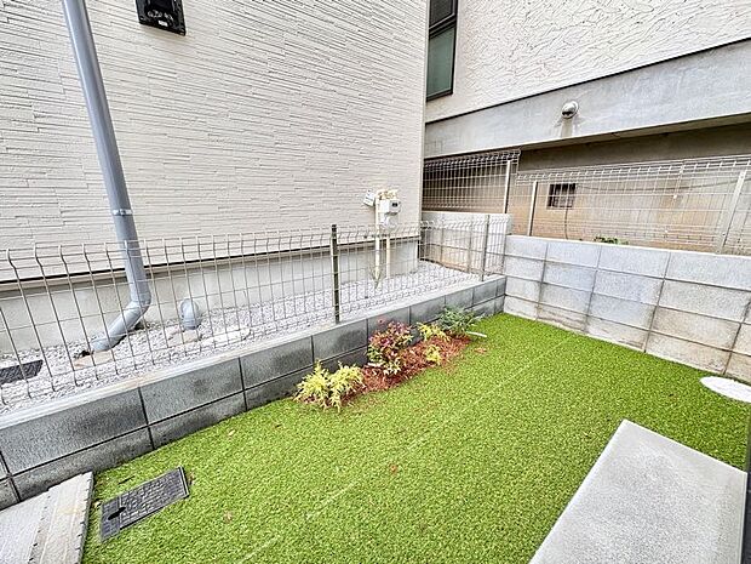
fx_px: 304
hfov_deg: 102.1
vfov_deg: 85.7
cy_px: 282
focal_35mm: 14
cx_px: 376
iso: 40
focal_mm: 2.22
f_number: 2.2
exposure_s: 1/162
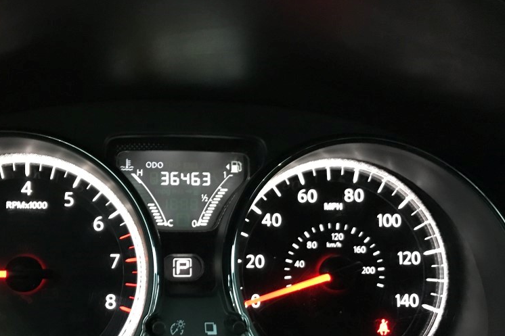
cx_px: 202
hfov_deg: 48.2
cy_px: 242
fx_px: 561
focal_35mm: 40
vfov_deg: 32.9
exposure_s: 1/7
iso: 100
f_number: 1.8
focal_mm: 3.99
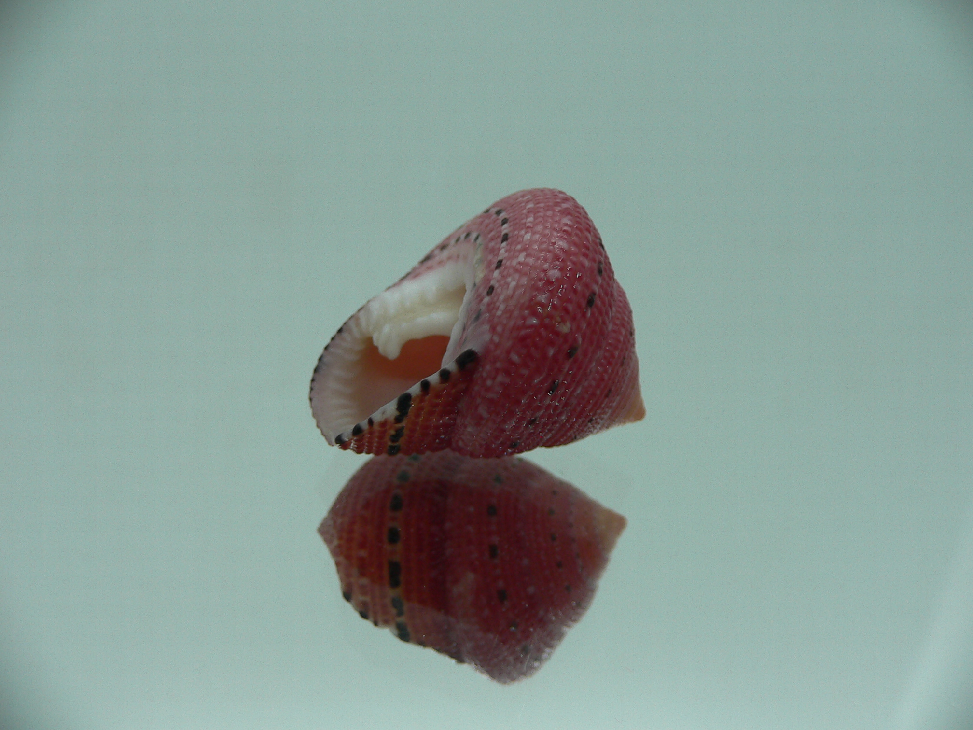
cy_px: 365
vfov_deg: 40.7
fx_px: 984
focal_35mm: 35
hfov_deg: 52.6
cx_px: 486
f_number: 2.8
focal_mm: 4.6
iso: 80
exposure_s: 1/60
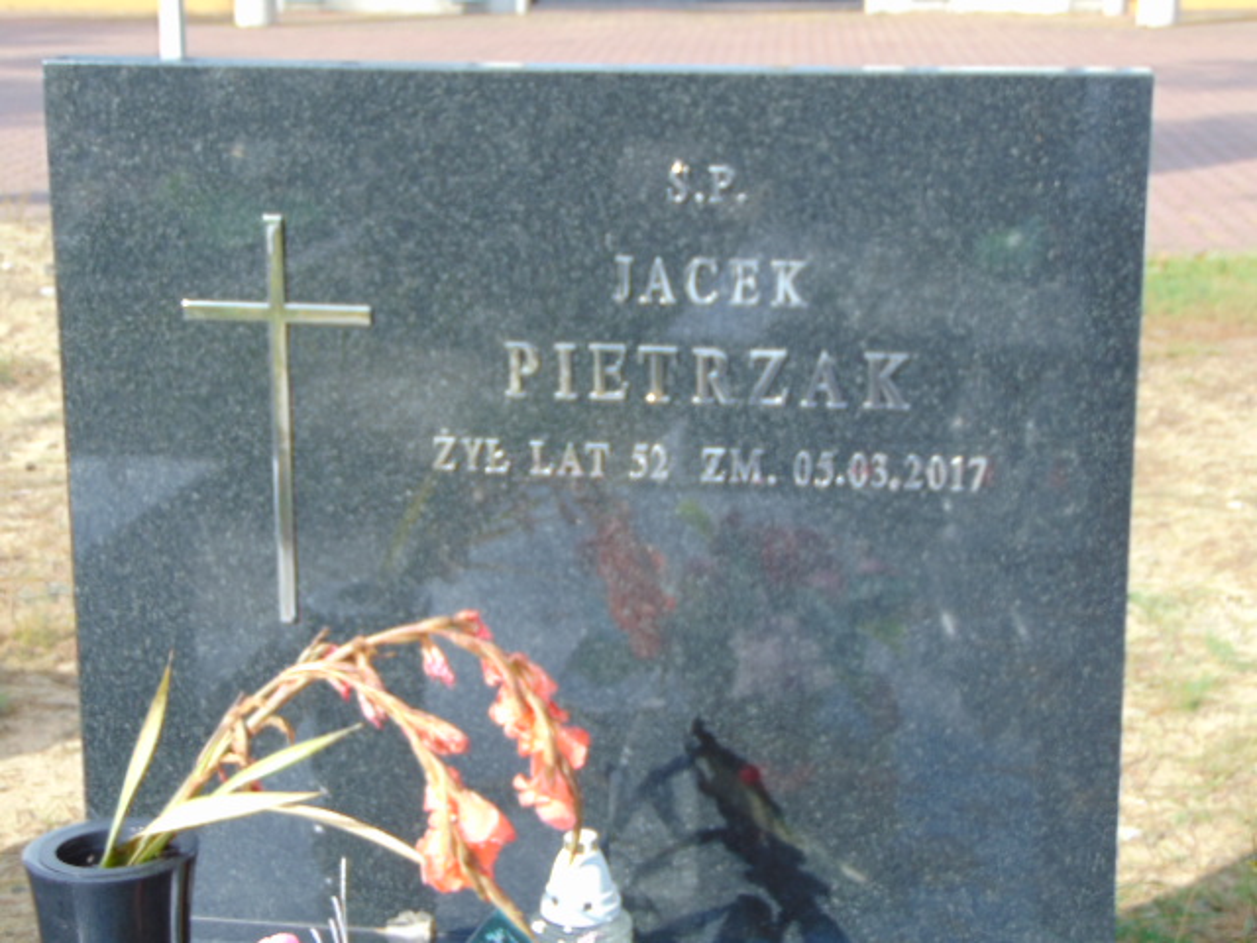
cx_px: 628
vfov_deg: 20.7
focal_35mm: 71
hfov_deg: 27.4
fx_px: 2578
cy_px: 472
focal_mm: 12.8
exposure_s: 1/320
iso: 80
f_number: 3.7
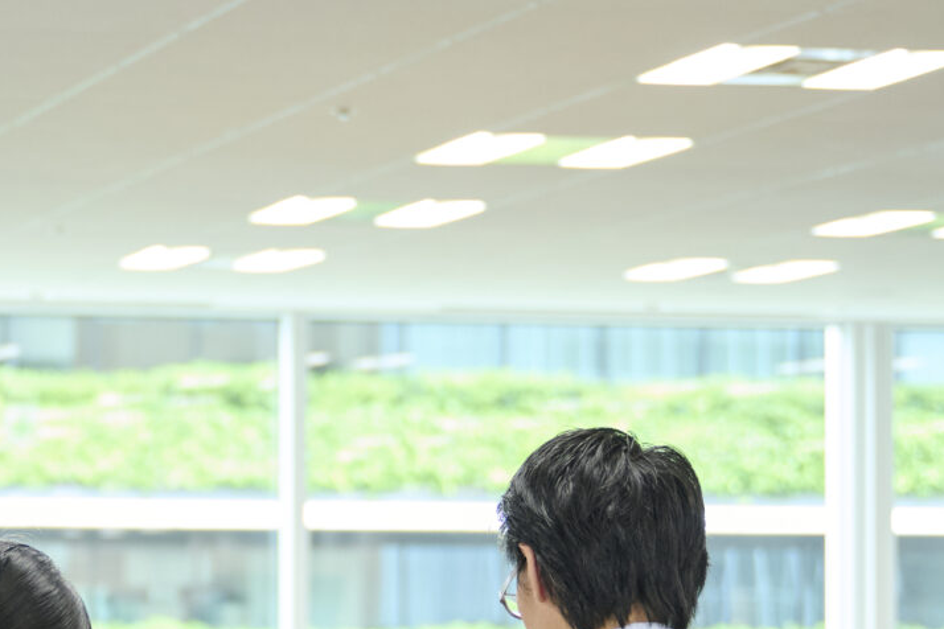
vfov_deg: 8.0
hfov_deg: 11.8
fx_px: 4510
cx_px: -34
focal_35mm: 172
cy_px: 536
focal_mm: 48
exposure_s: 1/125
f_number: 2.8
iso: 640
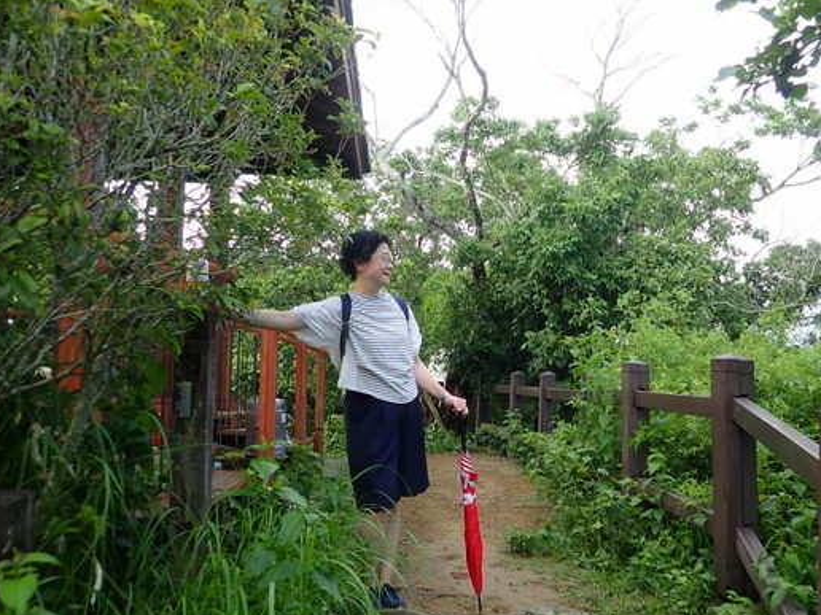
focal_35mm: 31
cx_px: 492
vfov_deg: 45.4
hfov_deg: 57.9
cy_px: 318
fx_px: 735
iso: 100
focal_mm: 4.5
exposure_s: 1/80
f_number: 2
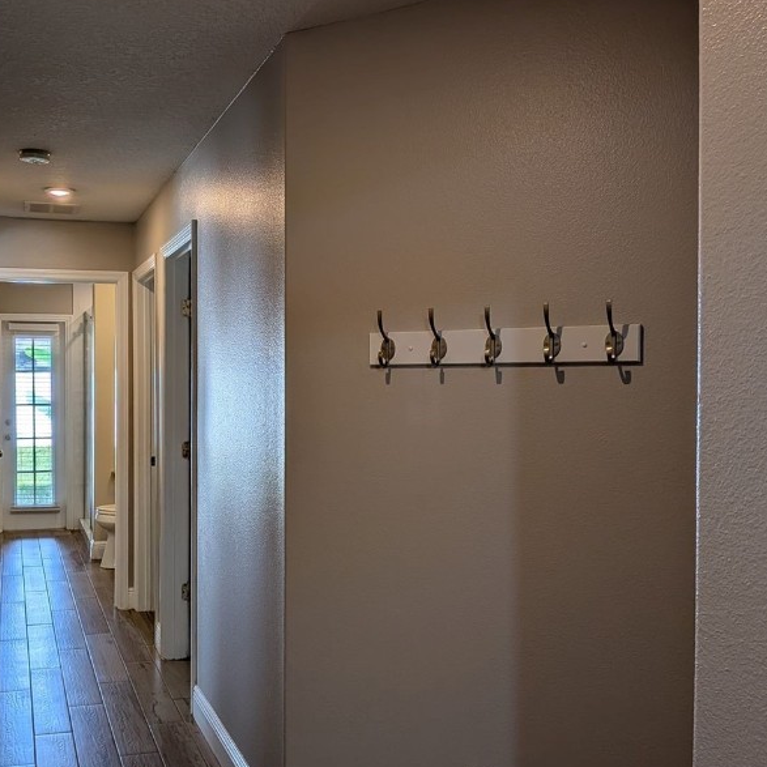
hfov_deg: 44.0
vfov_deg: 44.9
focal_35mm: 37
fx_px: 928
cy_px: 388
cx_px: 233
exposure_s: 1/513
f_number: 1.7
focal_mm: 4.53
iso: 27
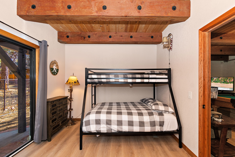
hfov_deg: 100.4
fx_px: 98
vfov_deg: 77.3
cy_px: 78
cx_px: 118
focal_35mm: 15
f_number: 5.6
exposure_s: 1/200
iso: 320
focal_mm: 10
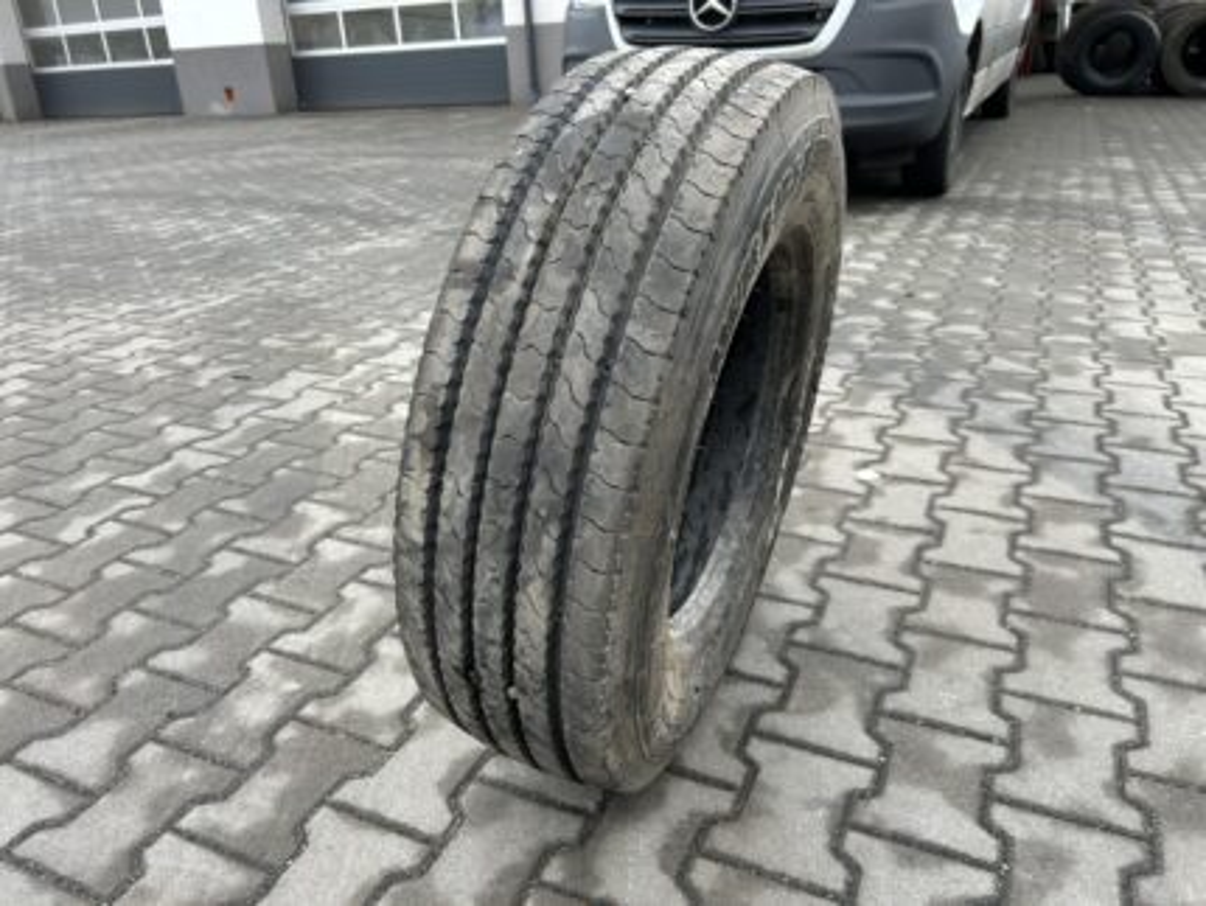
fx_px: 906
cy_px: 453
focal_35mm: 26
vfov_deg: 53.1
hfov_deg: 67.3
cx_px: 603
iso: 50
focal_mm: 5.7
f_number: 1.5
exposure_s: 1/336
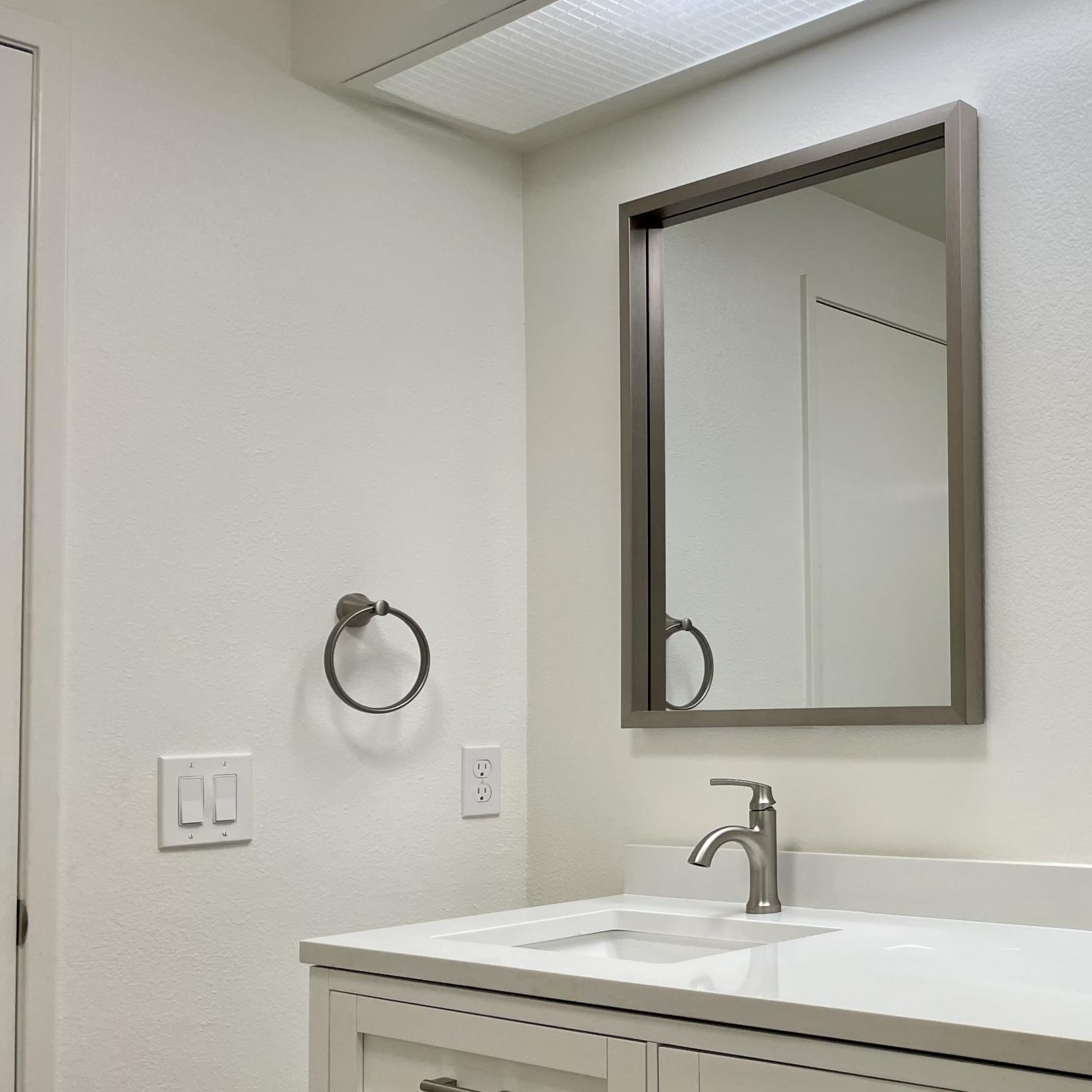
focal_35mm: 43
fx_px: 1535
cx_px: 937
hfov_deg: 37.2
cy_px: 660
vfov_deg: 39.0
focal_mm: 4.2
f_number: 1.6
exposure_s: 1/120
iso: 50
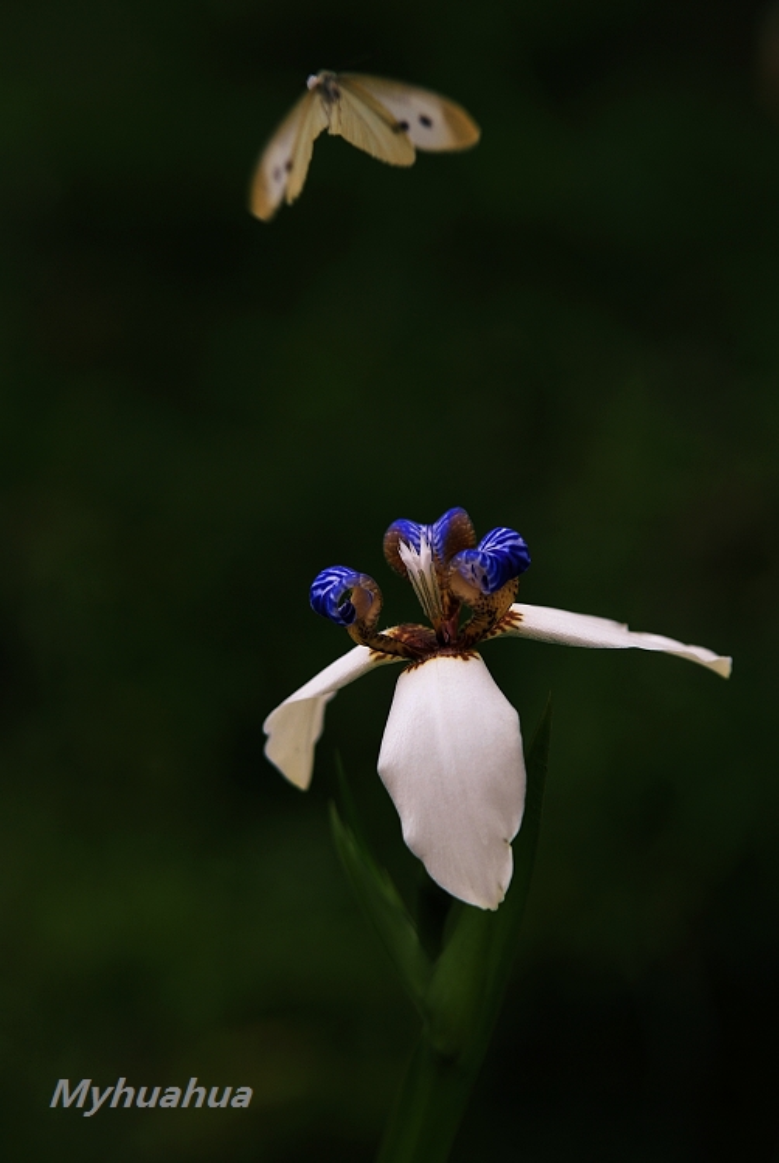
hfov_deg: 7.5
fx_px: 5923
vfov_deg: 11.2
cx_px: 390
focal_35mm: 183
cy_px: 582
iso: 100
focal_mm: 122
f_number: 3.5
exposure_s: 1/1000
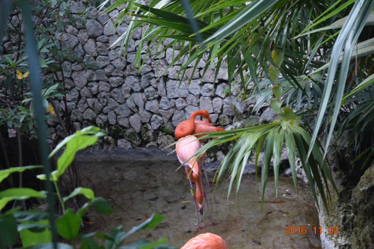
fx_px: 857
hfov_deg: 24.6
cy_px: 124
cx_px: 187
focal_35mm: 82
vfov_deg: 16.5
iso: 450
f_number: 5.6
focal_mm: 55
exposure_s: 1/60
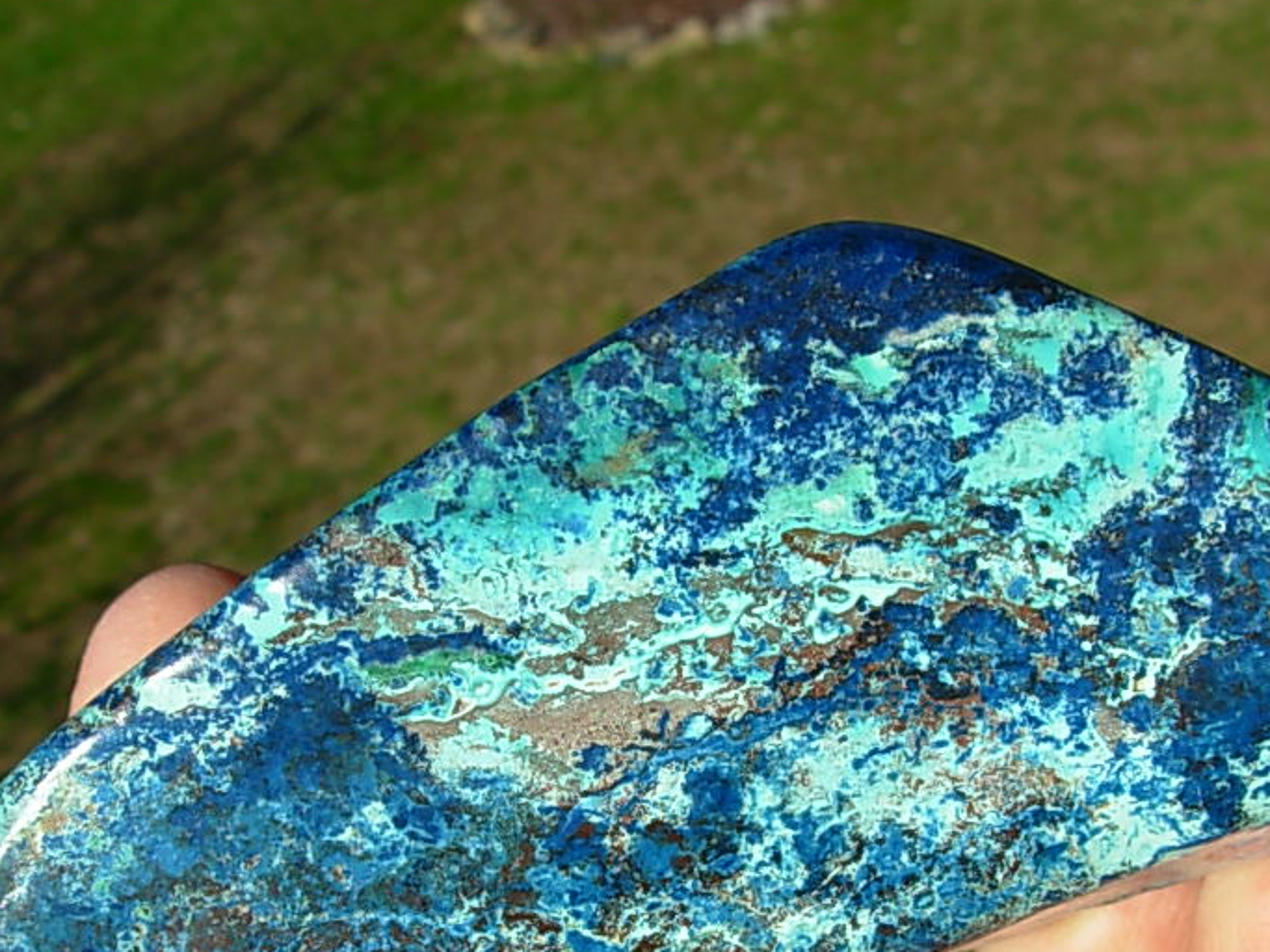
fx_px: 2091
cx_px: 736
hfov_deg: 33.7
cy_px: 671
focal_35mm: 57
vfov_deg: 25.4
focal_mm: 6.3
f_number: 4.9
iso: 50
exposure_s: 1/704
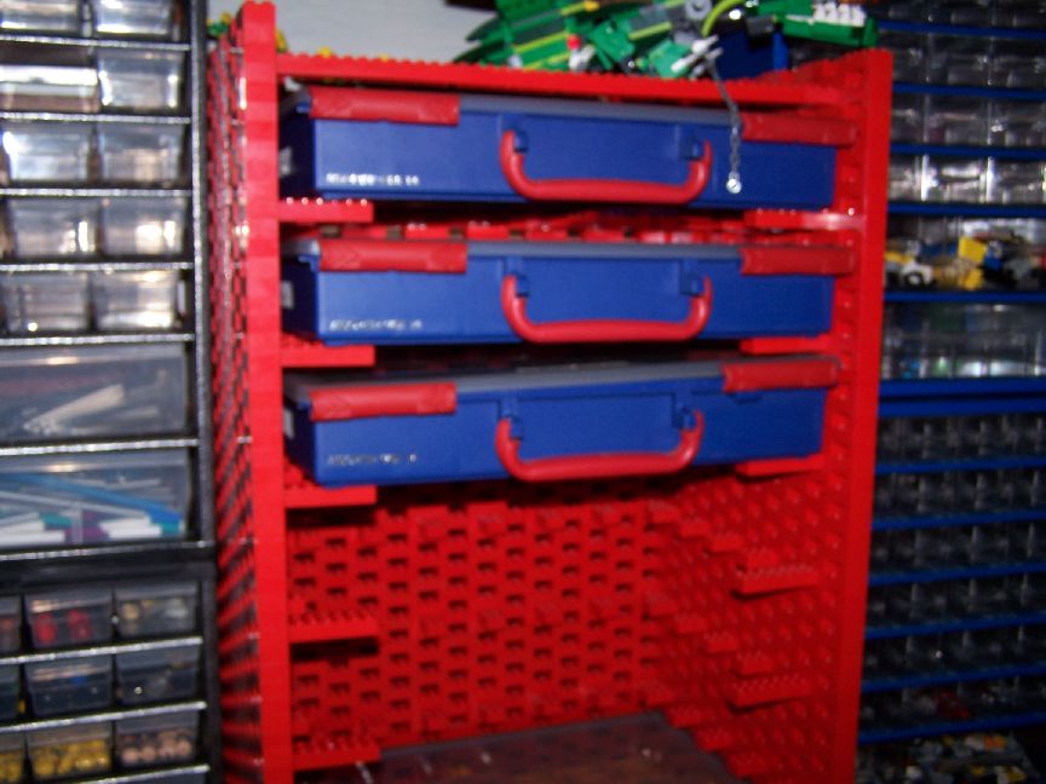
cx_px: 523
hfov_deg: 49.0
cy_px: 392
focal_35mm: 38
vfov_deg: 37.7
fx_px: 1148
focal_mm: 6.3
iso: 80
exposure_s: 1/60
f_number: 2.8
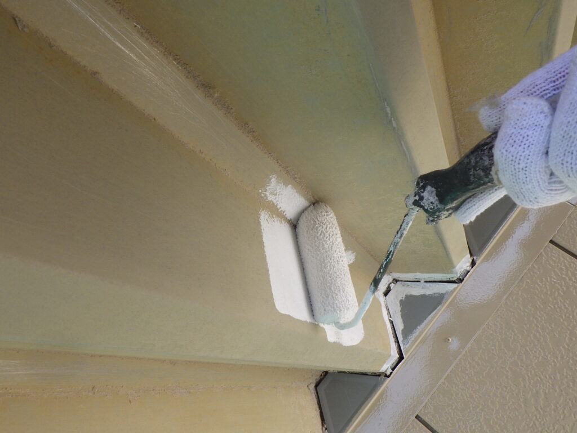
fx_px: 467
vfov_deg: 49.7
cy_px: 216
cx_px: 288
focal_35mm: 28
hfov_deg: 63.4
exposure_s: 1/250
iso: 125
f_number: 4.2
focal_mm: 5
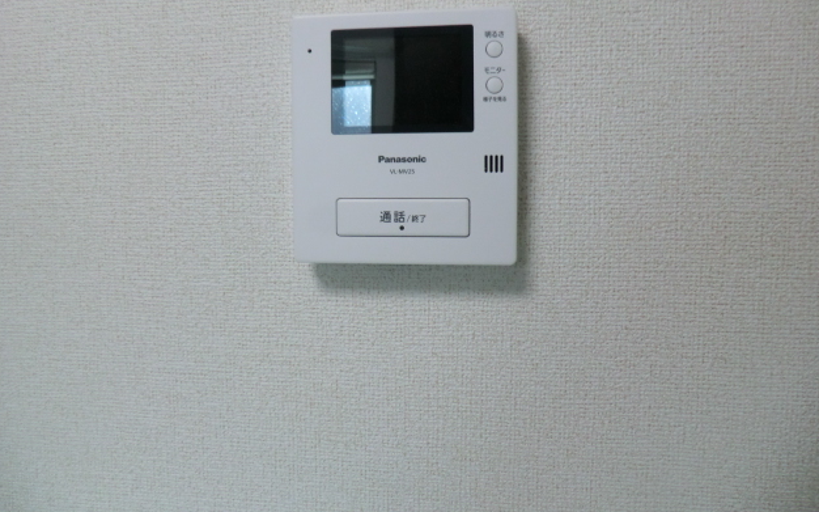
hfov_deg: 70.4
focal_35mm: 26
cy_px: 227
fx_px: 580
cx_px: 410
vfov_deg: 47.5
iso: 200
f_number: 3.2
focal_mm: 4.3
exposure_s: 1/60
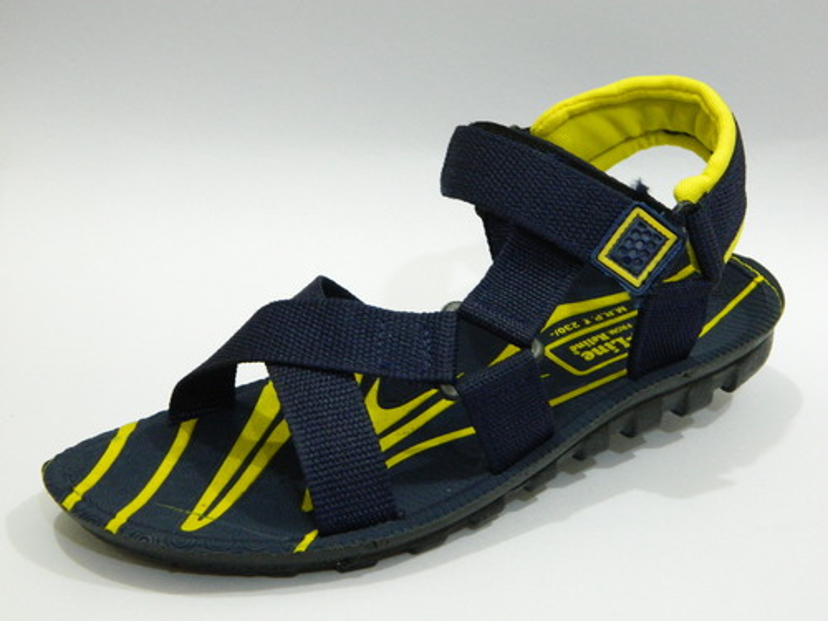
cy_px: 310
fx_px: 1674
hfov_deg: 27.8
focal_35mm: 70
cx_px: 414
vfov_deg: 21.0
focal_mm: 12.6
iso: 400
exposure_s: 1/10
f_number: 4
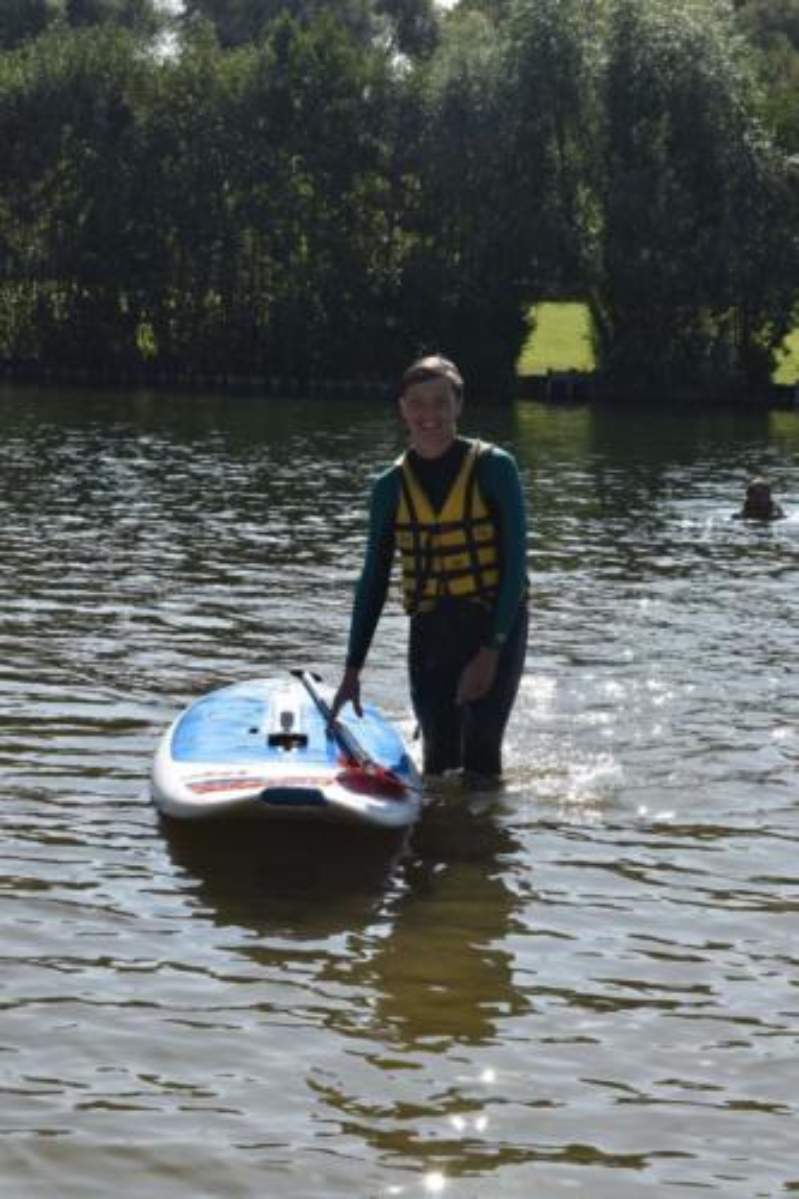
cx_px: 400
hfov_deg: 18.9
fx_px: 2398
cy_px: 600
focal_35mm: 72
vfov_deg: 28.1
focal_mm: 48
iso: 100
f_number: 13
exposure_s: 1/200
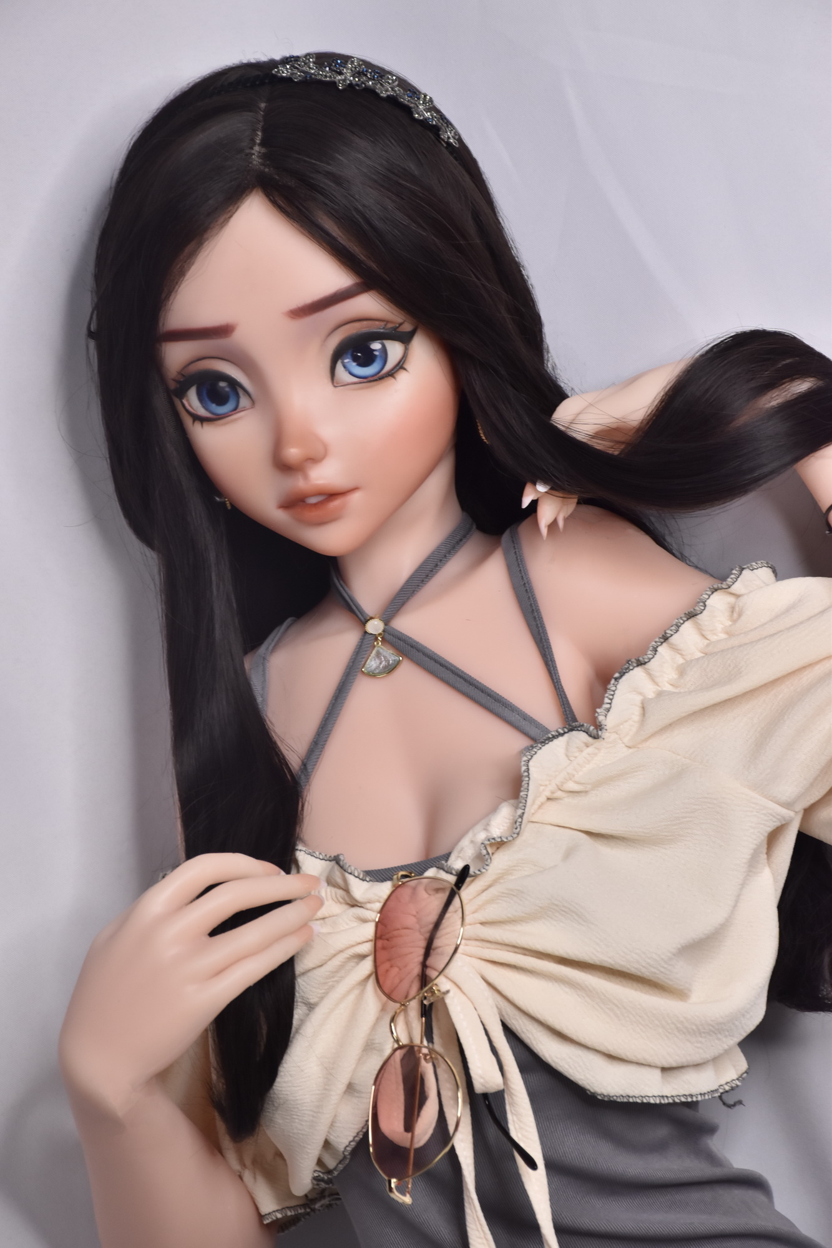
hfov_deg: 11.4
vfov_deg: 17.1
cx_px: 416
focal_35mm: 120
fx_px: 4160
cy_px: 624
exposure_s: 1/40
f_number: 7.1
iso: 500
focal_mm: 80
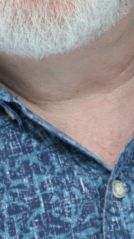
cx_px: 2
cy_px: -116
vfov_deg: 6.2
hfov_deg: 3.5
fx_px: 2179
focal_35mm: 345
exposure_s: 1/100
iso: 800
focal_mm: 70
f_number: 5.3
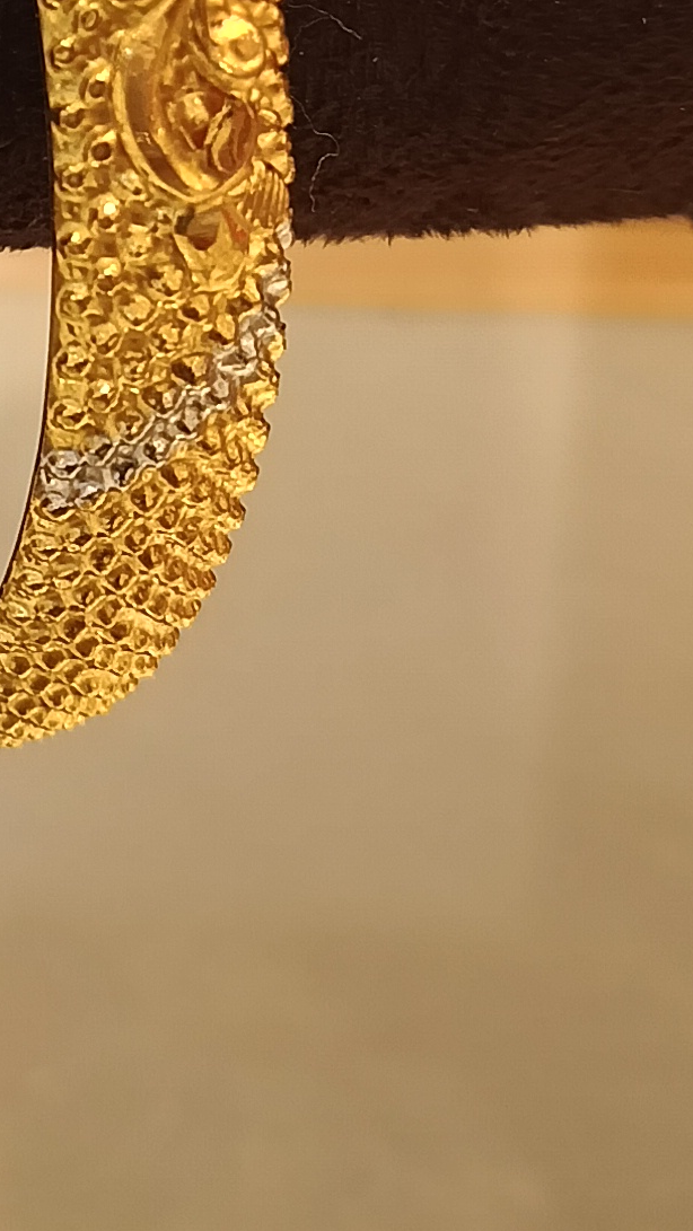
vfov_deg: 23.0
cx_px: -420
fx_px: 2874
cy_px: -73
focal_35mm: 88
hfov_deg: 12.9
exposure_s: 1/100
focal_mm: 3.61
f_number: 1.8
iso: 80
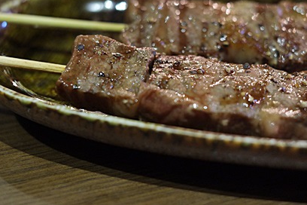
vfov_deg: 17.5
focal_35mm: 78
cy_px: 69
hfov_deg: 25.9
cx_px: 196
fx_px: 665
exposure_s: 1/5
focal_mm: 35
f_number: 2.8
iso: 1250
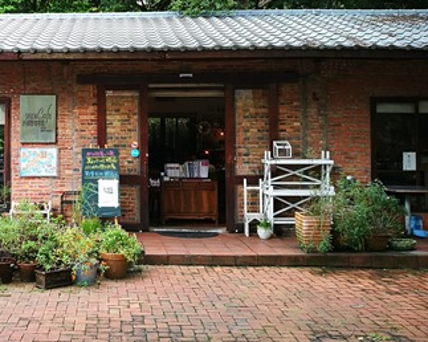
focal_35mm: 49
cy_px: 107
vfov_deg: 30.5
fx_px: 620
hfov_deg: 36.8
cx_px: 89
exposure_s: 1/100
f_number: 2.2
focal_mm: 4.5
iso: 100
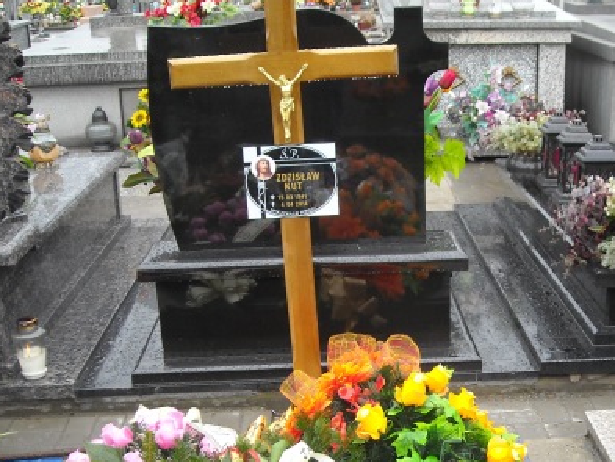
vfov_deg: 25.2
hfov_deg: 33.6
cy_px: 368
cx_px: 383
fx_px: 1013
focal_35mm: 57
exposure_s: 1/154
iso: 64
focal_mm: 5.7
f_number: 2.8
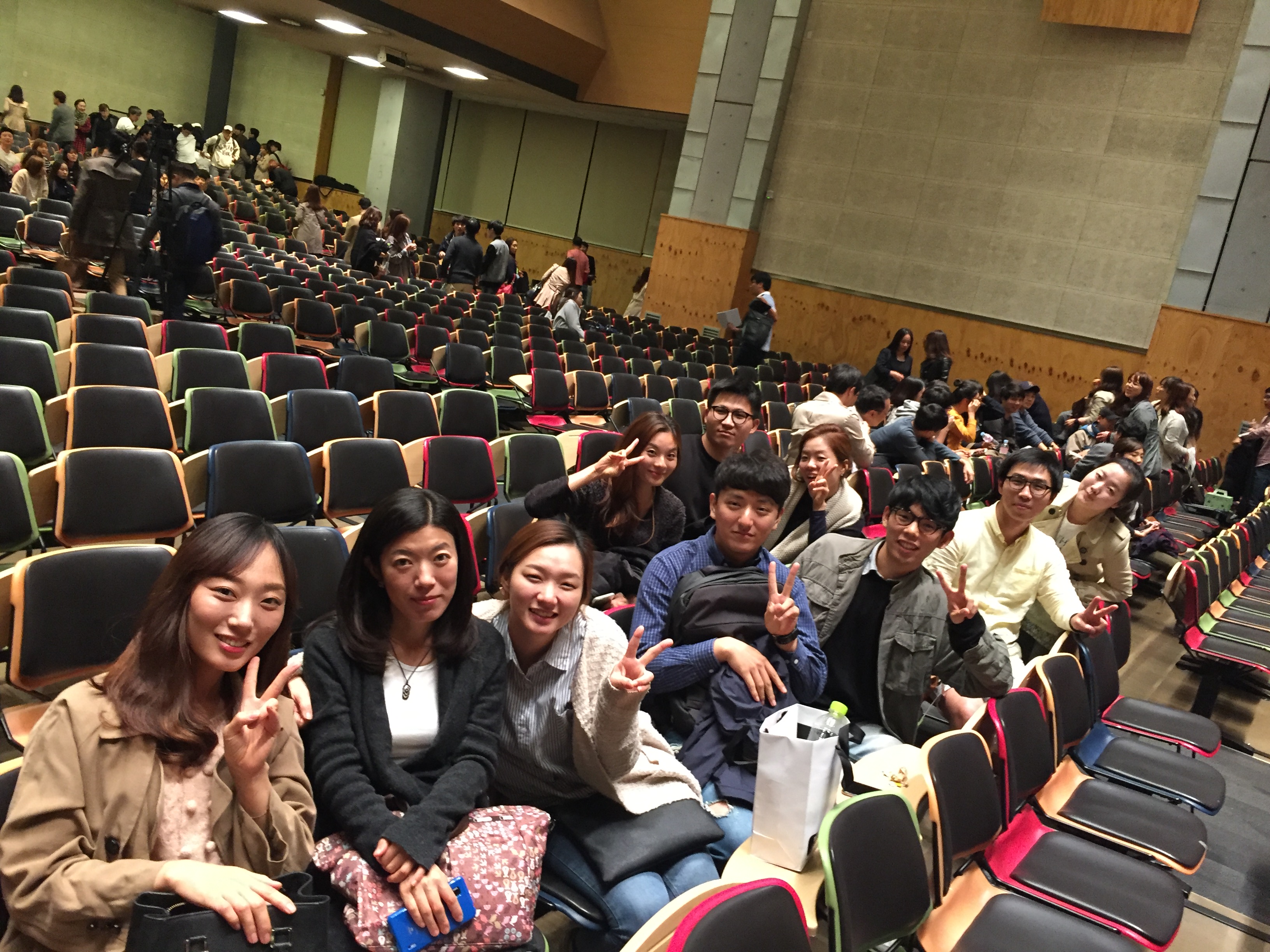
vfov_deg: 48.2
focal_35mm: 29
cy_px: 476
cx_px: 635
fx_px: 1064
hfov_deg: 61.7
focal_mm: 4.15
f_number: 2.2
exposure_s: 1/24
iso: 250
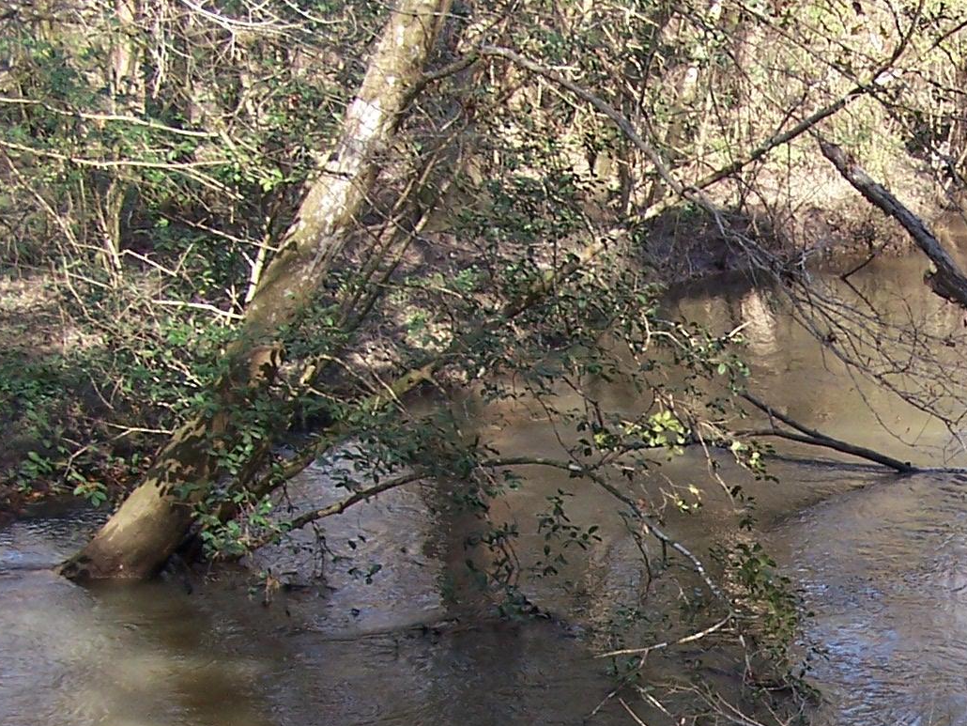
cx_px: 1017
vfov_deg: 15.4
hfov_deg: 19.9
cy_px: 666
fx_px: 2654
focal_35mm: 95
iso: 80
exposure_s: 1/160
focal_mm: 6.3
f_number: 2.8
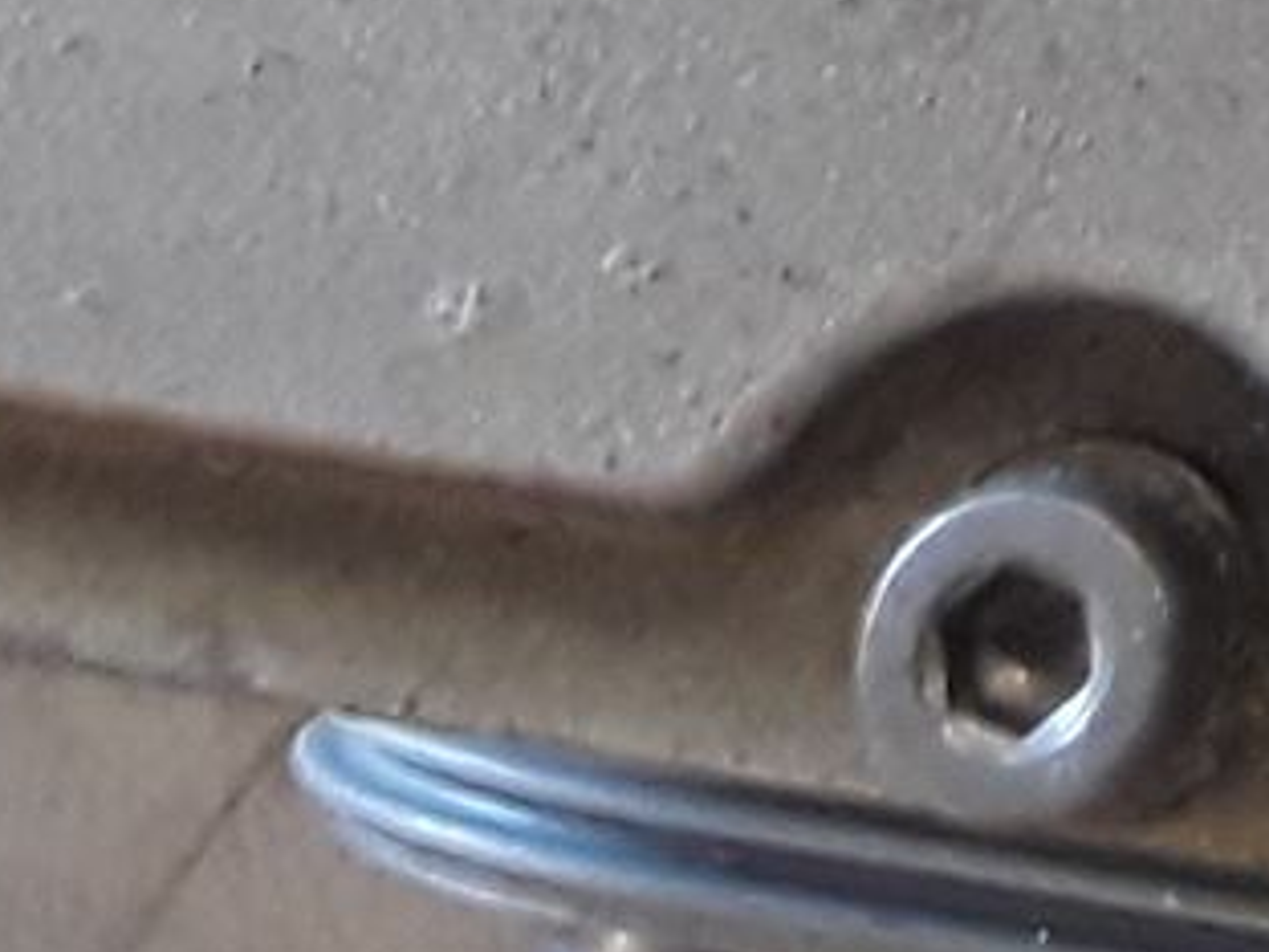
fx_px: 6745
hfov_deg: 9.8
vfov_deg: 7.2
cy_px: -1953
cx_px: 2806
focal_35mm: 184
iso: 100
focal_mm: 2.91
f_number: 1.9
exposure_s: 1/50
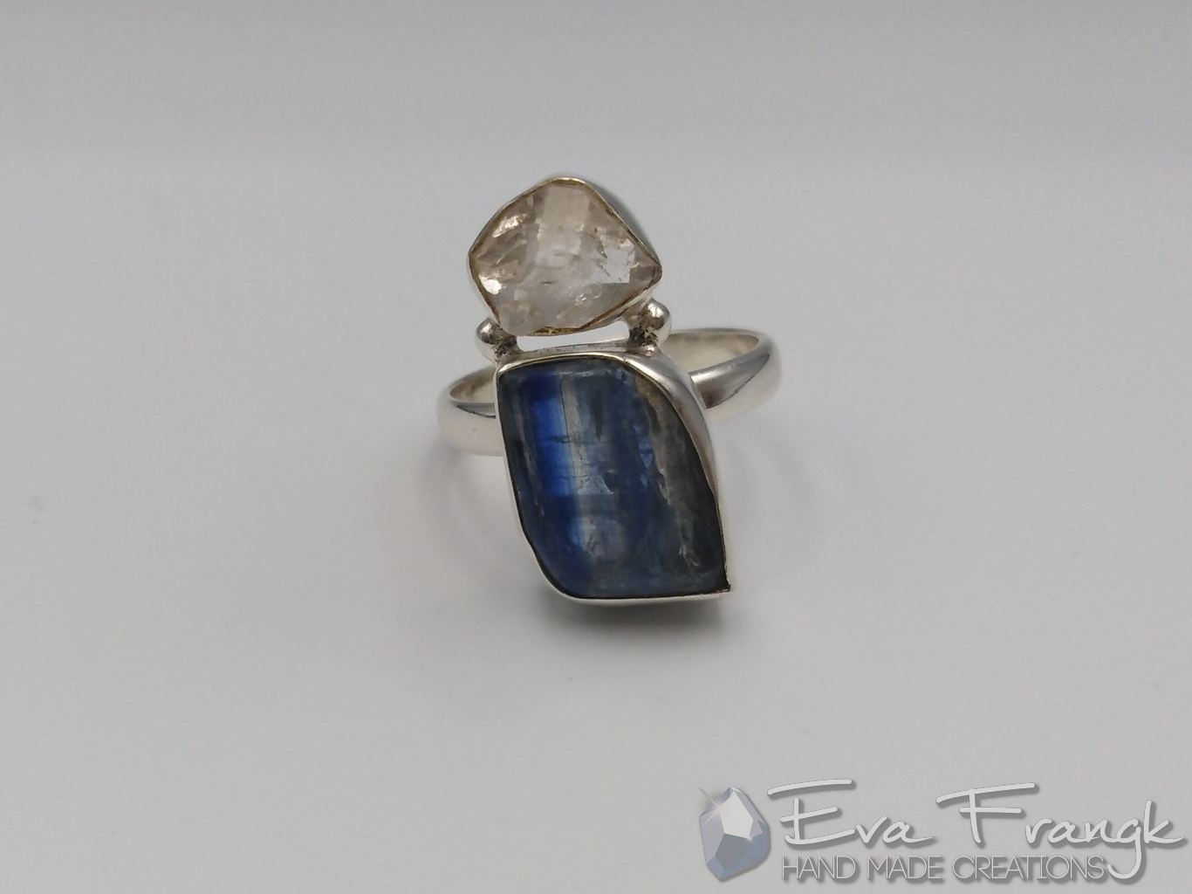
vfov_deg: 54.9
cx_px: 596
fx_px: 861
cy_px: 447
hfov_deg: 69.4
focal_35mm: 25
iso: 167
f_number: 2.2
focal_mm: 3.46
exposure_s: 1/120
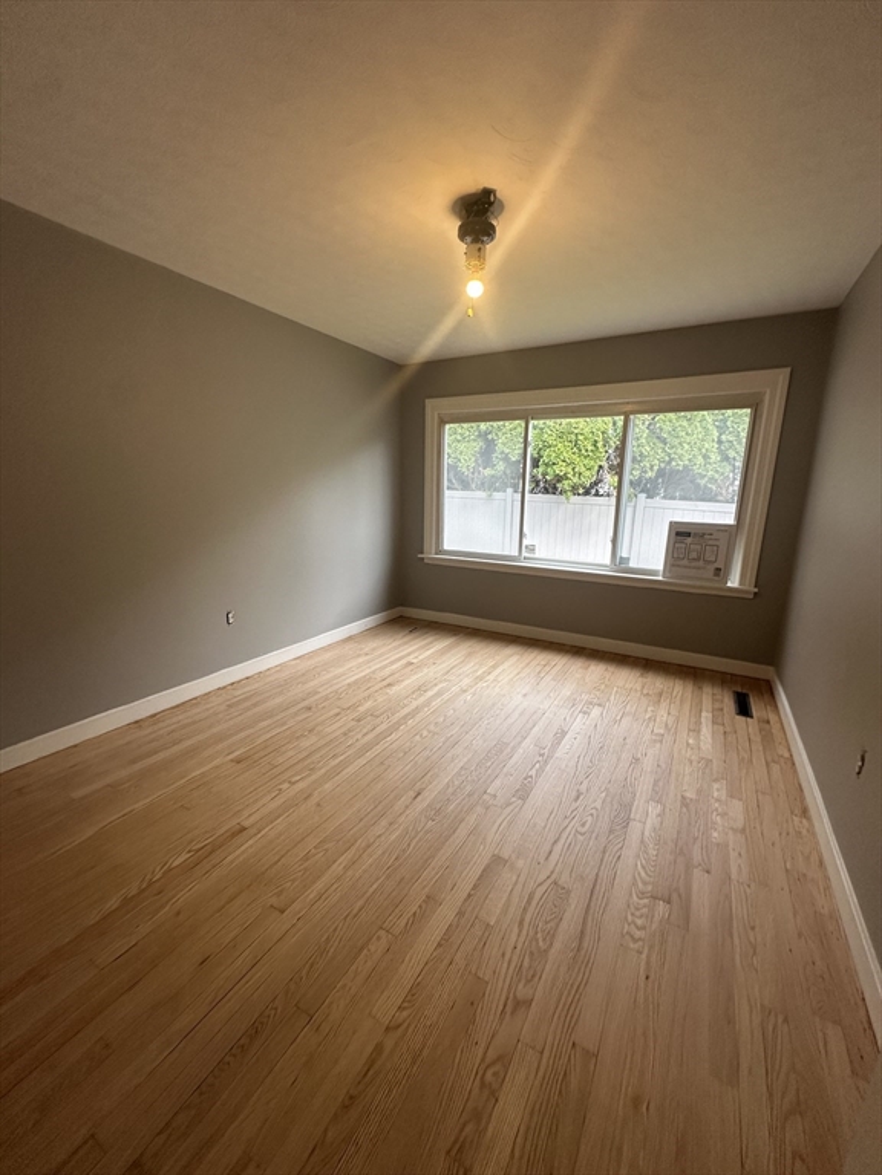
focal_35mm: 14
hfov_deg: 85.7
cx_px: 441
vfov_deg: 102.1
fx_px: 476
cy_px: 588
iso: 125
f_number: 2.2
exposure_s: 1/99
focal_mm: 2.22
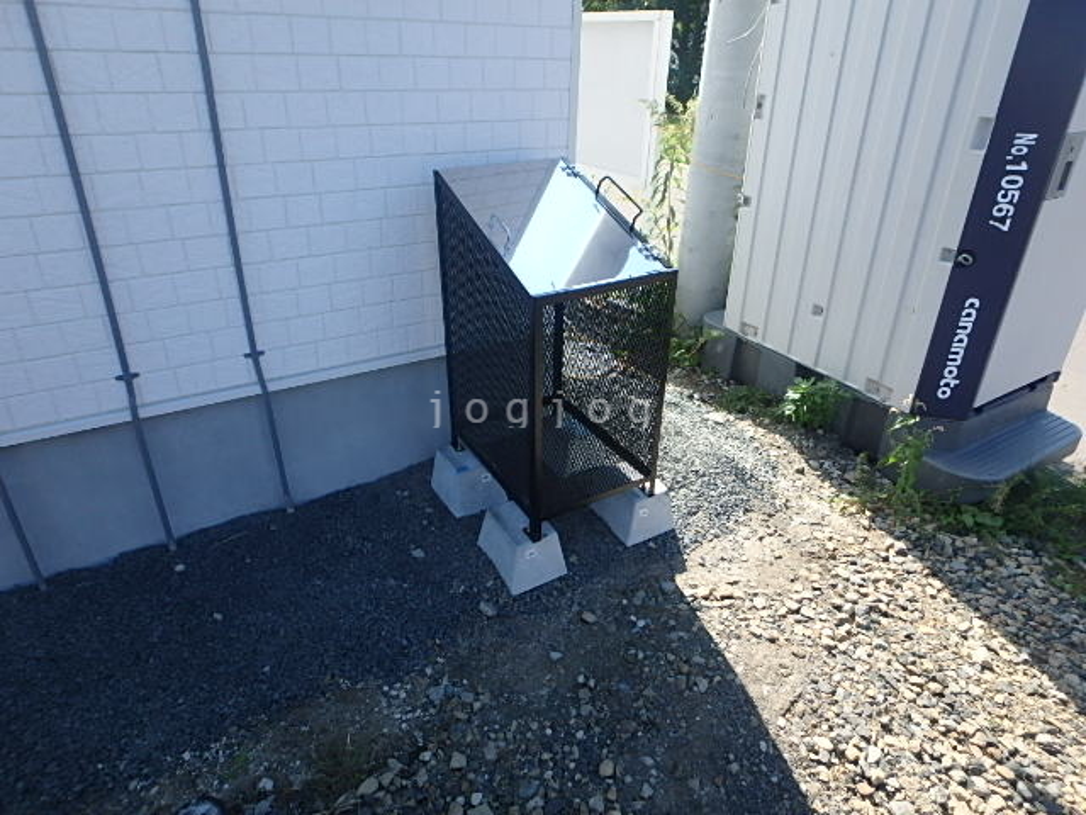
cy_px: 408
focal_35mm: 21
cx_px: 543
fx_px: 659
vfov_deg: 63.4
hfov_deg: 79.0
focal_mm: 3.7
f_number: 3.5
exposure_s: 1/400
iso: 125
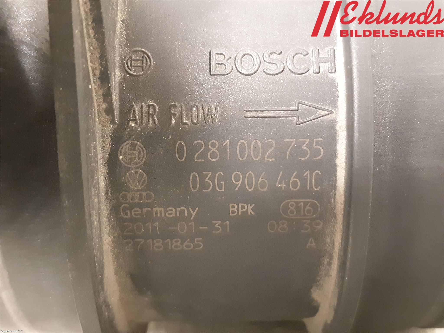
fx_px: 333
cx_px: 222
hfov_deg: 67.3
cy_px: 166
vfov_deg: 53.1
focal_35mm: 26
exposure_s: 1/10
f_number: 1.7
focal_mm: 3.93
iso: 1000
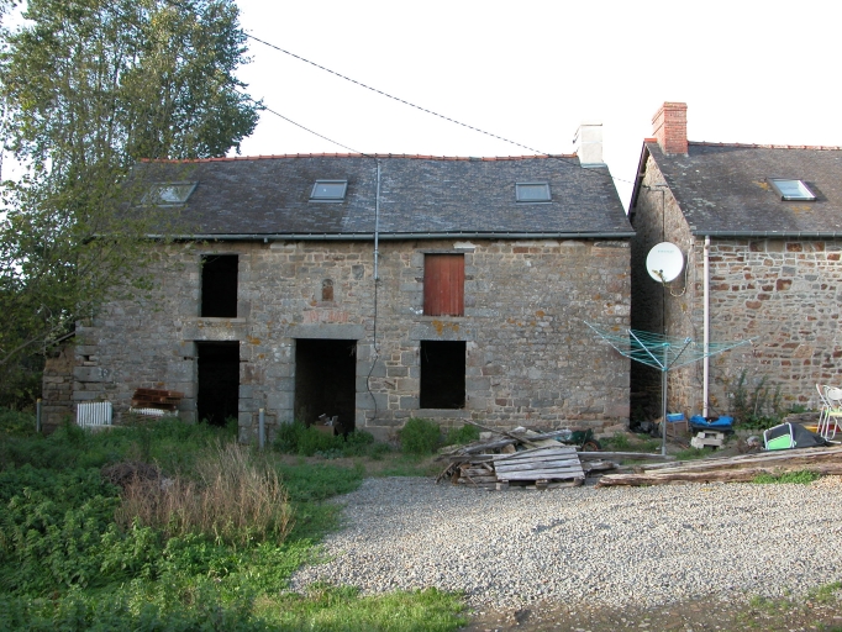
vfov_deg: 40.7
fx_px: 852
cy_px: 316
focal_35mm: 35
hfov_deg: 52.6
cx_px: 421
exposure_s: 1/99.6
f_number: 4
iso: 100
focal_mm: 8.9
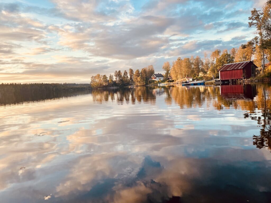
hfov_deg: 67.3
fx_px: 204
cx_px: 136
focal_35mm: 26
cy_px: 102
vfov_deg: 53.1
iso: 32
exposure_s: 1/312
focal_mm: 4.2
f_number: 1.6
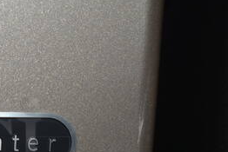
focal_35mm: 122
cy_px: 140
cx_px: -21
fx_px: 774
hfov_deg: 16.3
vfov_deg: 11.2
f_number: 5.6
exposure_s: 1/30
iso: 200
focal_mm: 35
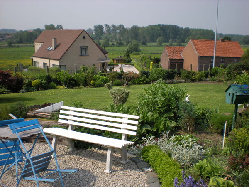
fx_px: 273
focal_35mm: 38
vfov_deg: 37.7
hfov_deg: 49.0
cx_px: 124
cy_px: 94
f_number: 4.6
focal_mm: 6.3
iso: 64
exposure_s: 1/487
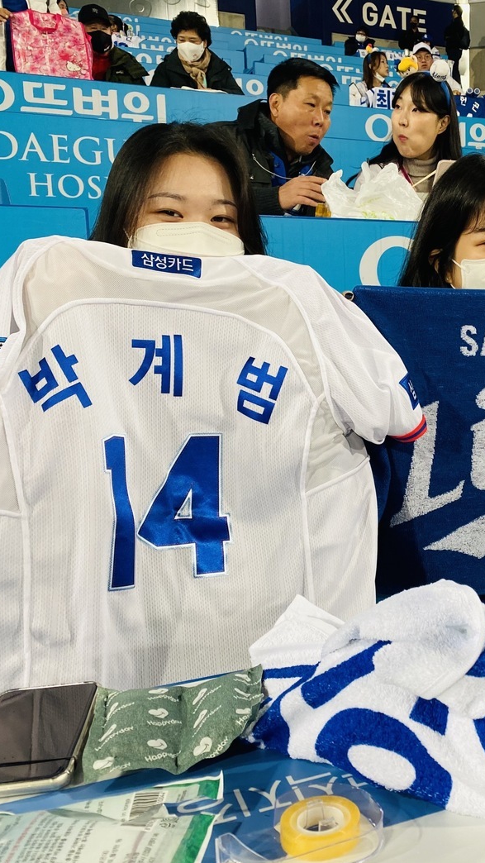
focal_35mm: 38
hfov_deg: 29.5
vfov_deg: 52.8
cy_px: 433
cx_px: 464
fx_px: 869
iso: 80
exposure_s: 1/93
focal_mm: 4.25
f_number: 1.8
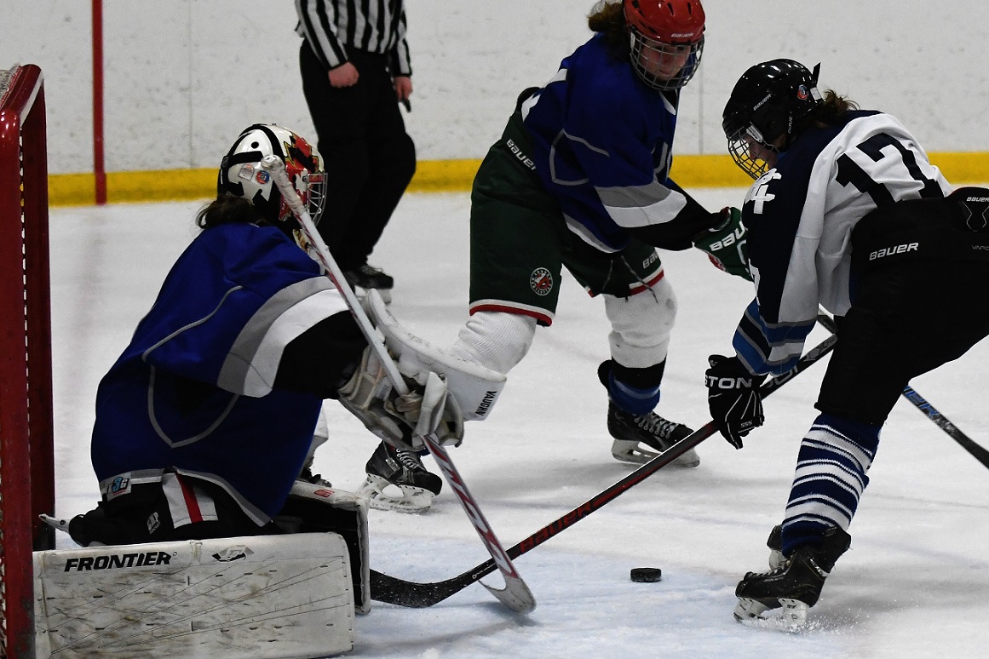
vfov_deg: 13.0
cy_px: 330
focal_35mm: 105
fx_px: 2884
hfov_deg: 19.5
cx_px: 494
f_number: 2.8
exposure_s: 1/1000
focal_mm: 70
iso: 2000
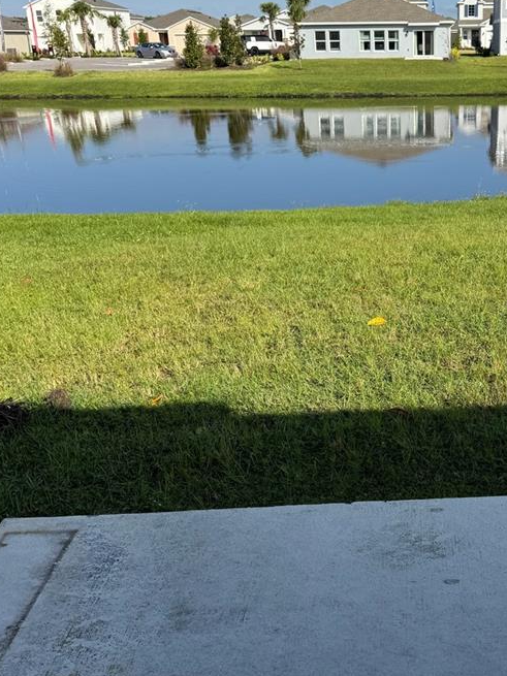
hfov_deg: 31.8
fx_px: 860
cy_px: 407
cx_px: 419
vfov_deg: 42.7
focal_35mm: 44
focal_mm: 6.76
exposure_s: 1/4310
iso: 80
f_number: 1.78
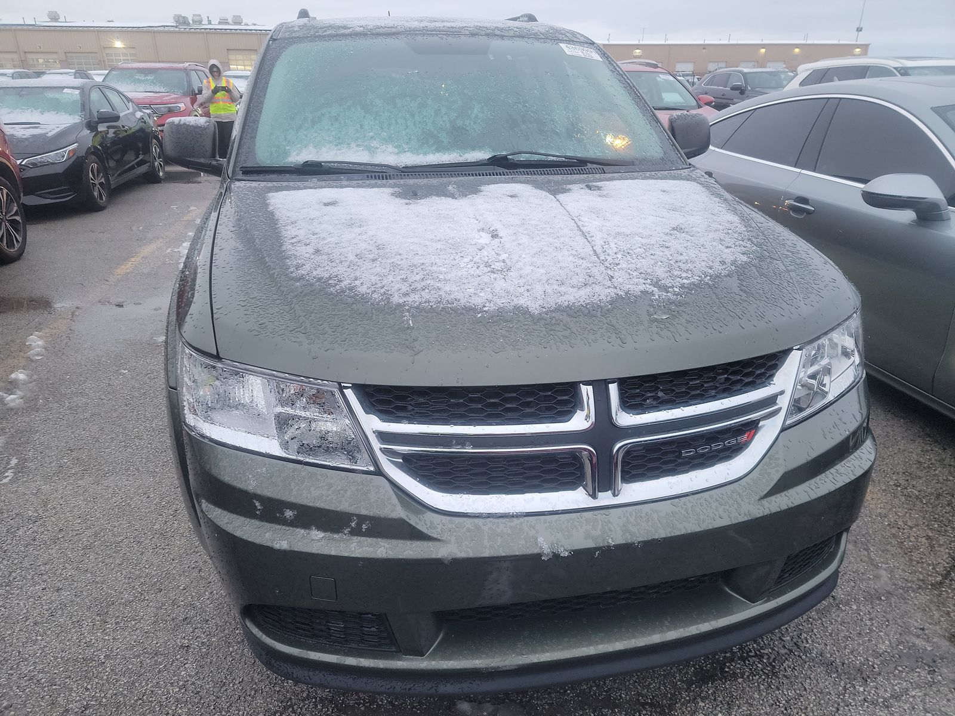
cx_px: 478
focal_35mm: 24
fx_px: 662
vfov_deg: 56.8
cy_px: 358
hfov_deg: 71.6
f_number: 1.8
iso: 249
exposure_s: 1/59
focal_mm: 6.7
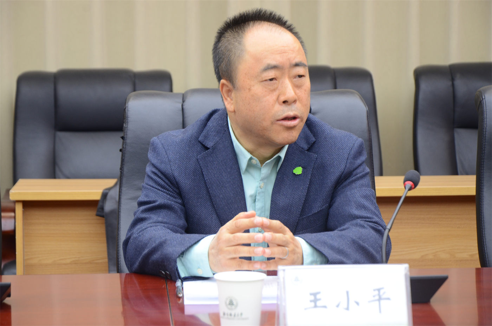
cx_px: 246
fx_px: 1739
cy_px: 163
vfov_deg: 10.7
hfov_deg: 16.1
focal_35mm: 128
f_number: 6.3
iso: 400
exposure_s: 1/25
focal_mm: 85
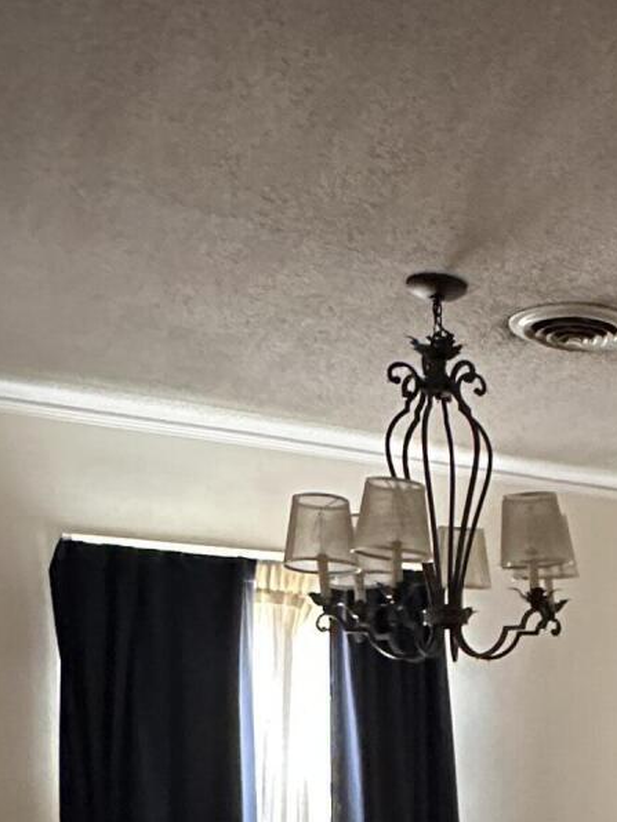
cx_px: 698
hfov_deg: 27.8
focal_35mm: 47
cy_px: 836
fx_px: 1117
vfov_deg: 36.1
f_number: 2.2
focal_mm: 2.22
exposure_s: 1/60
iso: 1000
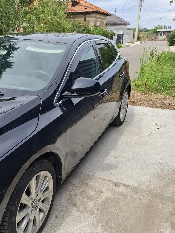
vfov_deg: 55.3
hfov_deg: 42.3
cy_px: 126
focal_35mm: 33
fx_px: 223
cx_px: 58
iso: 50
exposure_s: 1/1379
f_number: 1.8
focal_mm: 5.54
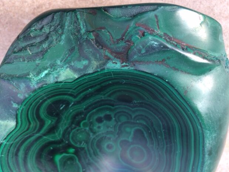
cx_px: 112
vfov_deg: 46.8
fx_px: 198
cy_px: 85
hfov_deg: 60.0
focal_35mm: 30
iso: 64
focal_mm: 4.15
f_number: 2.2
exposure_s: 1/100
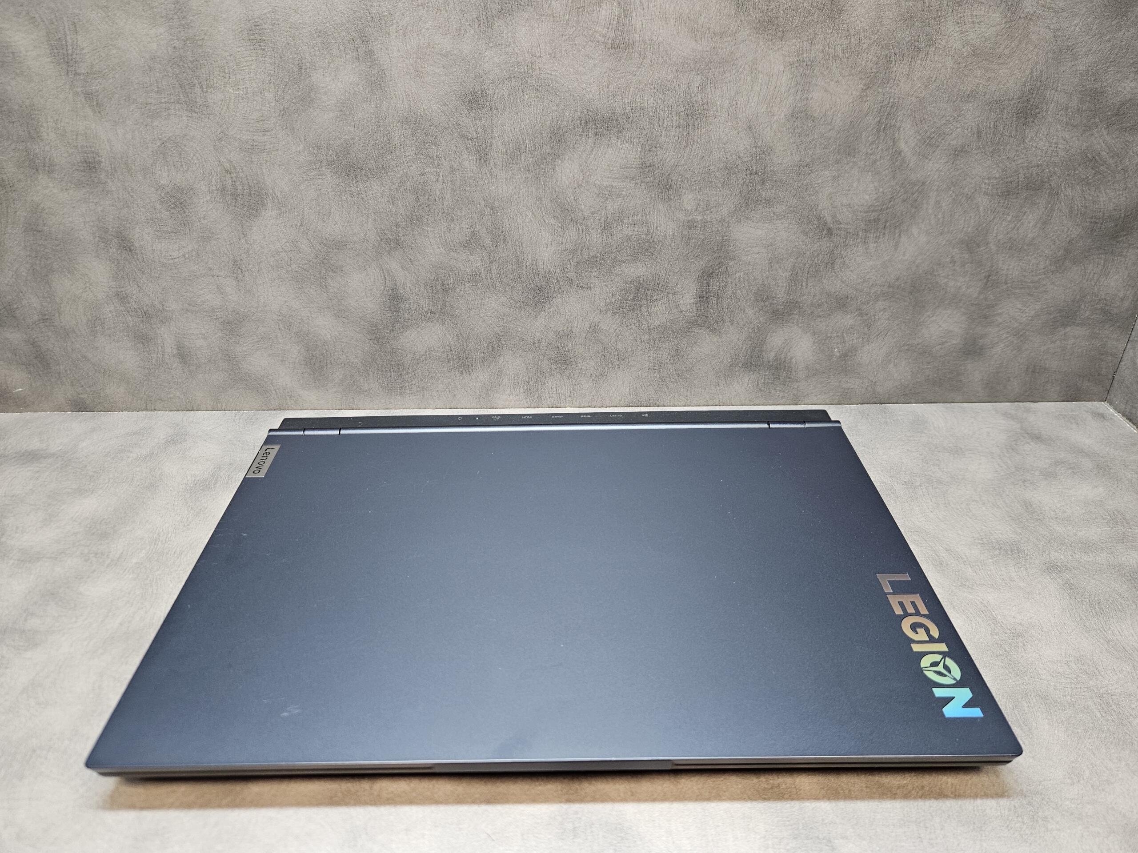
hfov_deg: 73.9
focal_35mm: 23
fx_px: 756
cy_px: 426
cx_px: 569
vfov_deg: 58.9
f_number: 1.8
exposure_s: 1/100
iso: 250
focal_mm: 5.4
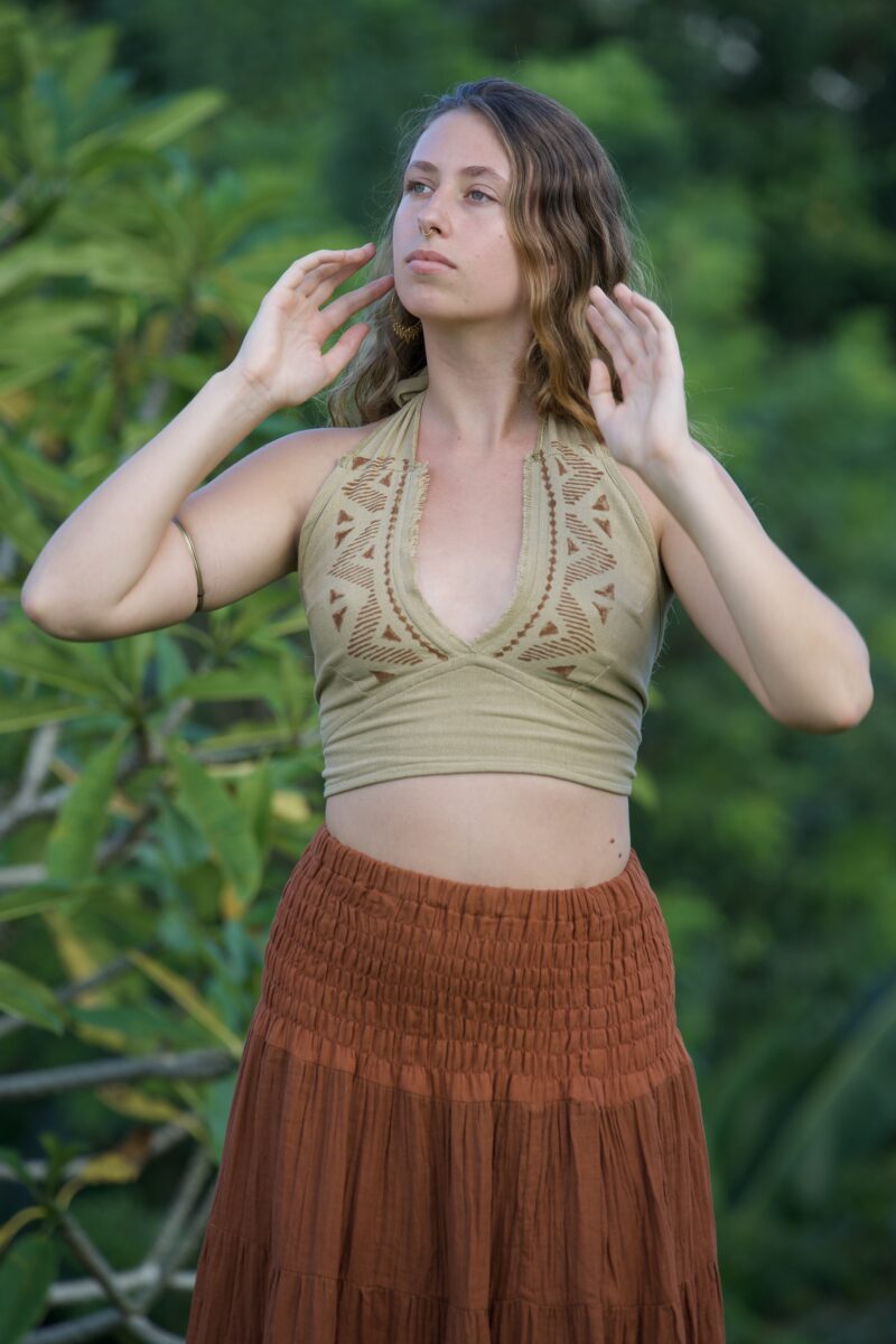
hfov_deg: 9.1
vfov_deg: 13.7
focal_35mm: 150
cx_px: 448
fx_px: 5600
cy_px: 672
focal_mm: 150
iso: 100
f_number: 4
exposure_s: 1/160
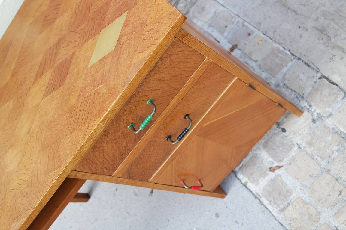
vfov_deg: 36.9
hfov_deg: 53.1
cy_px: 115
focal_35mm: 36
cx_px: 173
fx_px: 346
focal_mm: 24
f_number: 4
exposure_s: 1/100
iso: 200
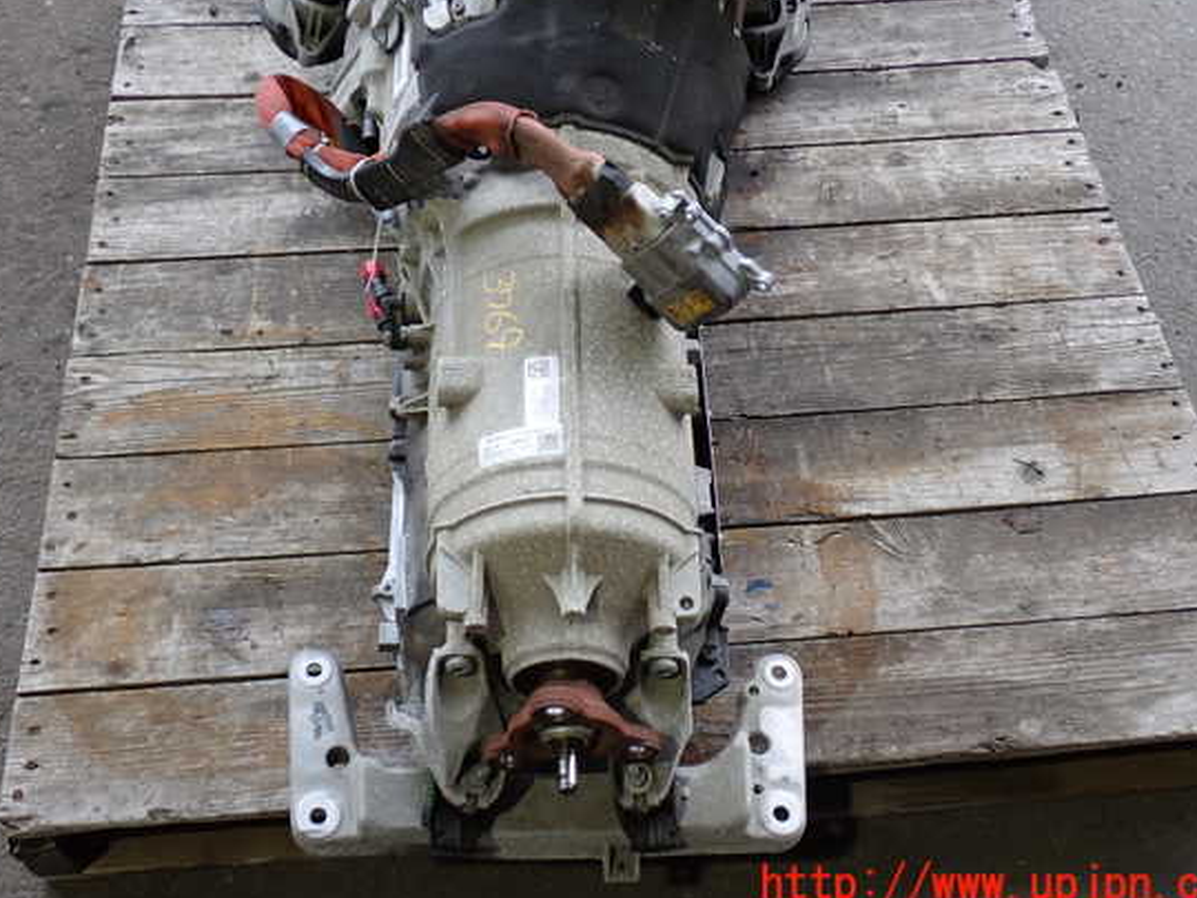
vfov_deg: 35.9
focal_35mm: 40
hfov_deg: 46.8
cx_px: 596
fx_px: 1383
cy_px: 415
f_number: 2.5
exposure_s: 1/50
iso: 200
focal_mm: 6.37
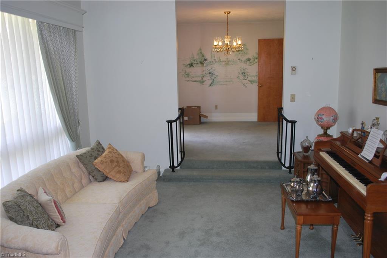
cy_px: 129
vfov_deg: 43.7
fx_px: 323
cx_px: 194
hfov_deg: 61.9
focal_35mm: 30
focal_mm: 20
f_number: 3.8
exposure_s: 1/60
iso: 200
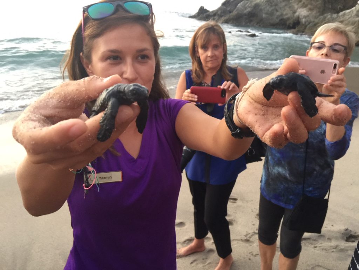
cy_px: 135
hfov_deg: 61.7
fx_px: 301
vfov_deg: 48.2
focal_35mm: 29
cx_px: 180
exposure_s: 1/15
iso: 100
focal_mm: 4.15
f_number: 2.2
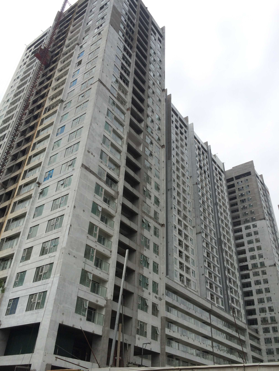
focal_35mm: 30
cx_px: 140
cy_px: 186
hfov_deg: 46.8
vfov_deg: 60.0
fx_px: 322
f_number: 2.2
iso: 40
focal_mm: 4.12
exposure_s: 1/2160
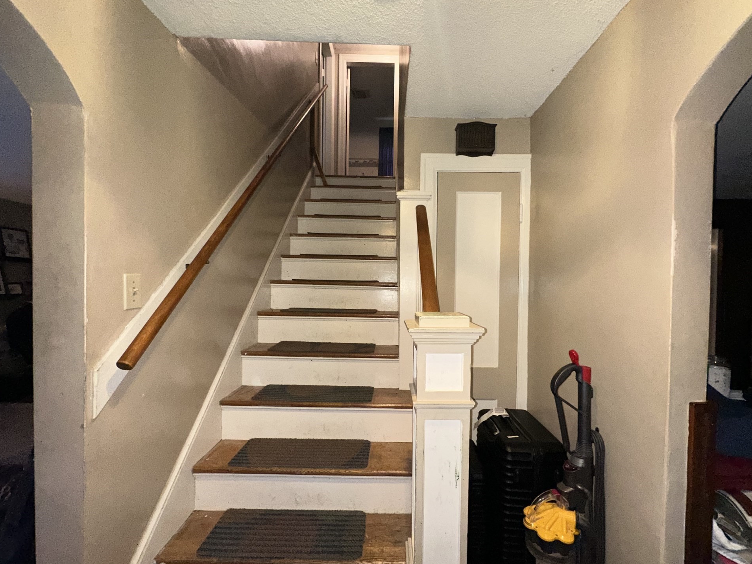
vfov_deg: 81.7
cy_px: 292
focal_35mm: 15
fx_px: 326
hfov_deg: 98.1
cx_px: 392
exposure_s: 1/60
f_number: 2.2
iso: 250
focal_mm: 2.22
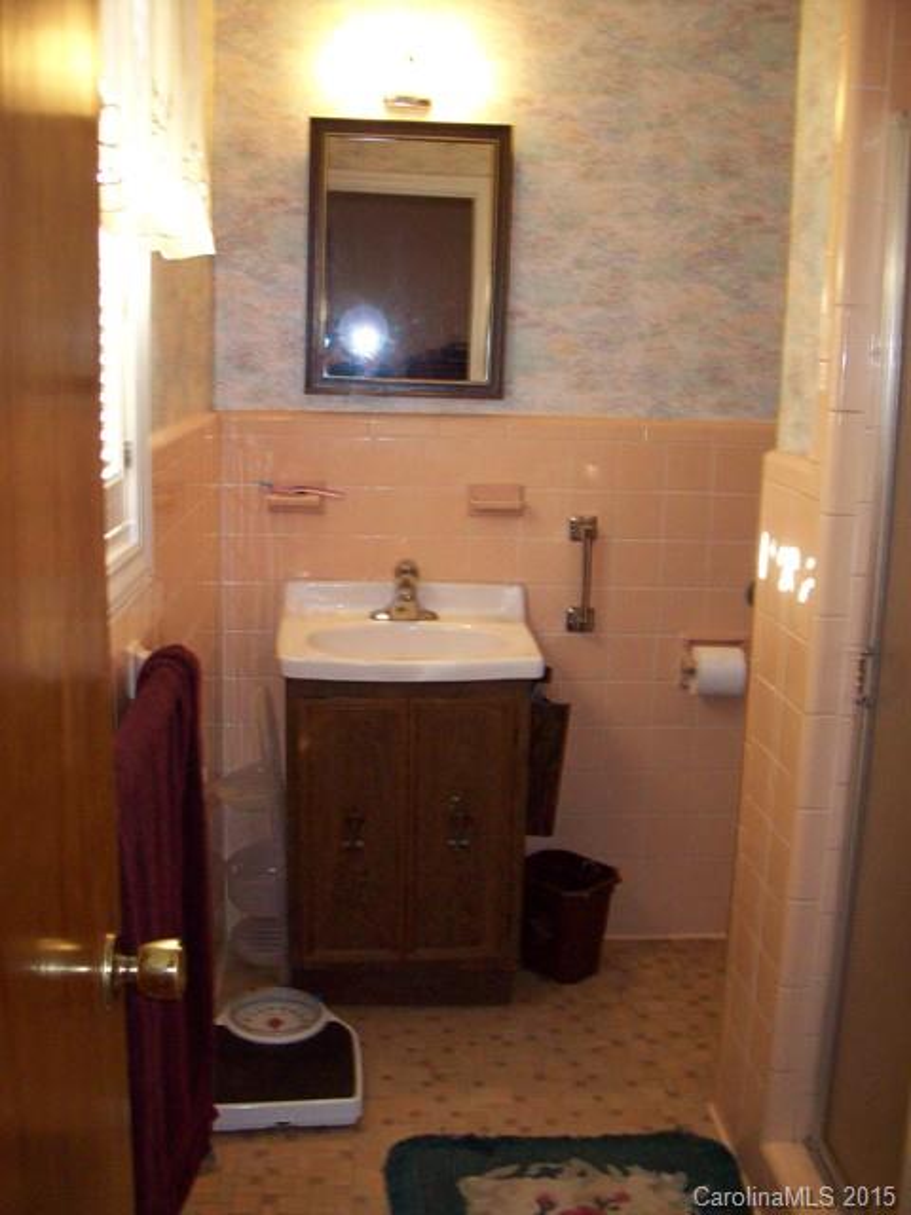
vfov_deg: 51.4
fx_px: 1263
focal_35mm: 36
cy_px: 608
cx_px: 456
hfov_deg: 39.7
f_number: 2.7
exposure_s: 1/64
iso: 200
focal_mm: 6
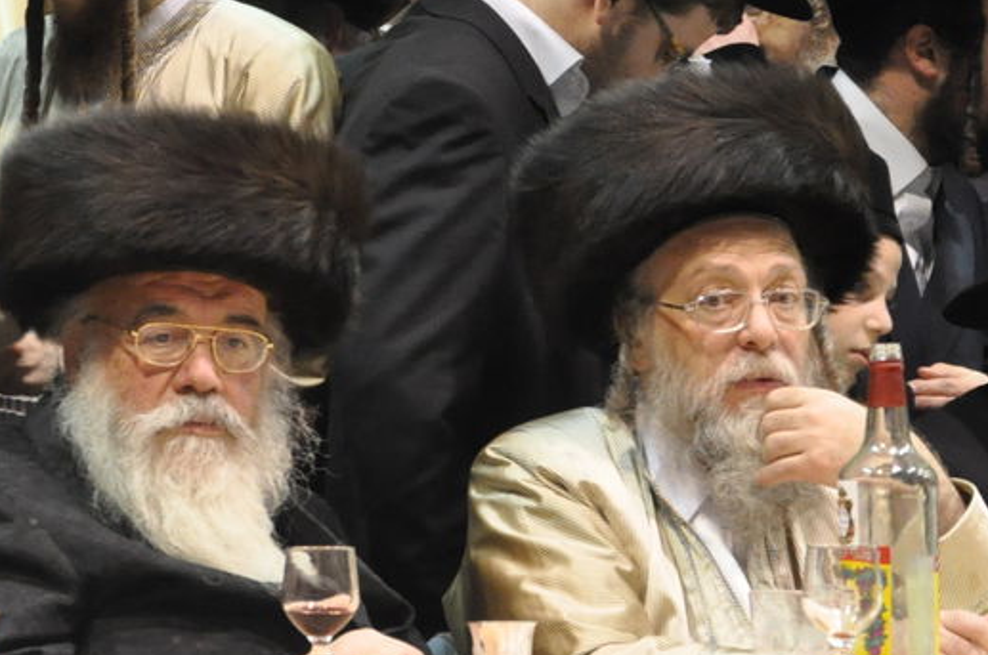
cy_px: 194
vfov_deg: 4.5
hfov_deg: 6.8
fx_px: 8340
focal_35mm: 304
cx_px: 311
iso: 2000
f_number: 5.6
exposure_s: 1/60
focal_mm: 75
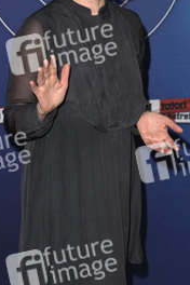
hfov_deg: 11.6
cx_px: 93
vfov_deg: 17.3
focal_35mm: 118
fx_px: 934
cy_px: 104
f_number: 5.6
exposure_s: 1/250
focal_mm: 78
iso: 640
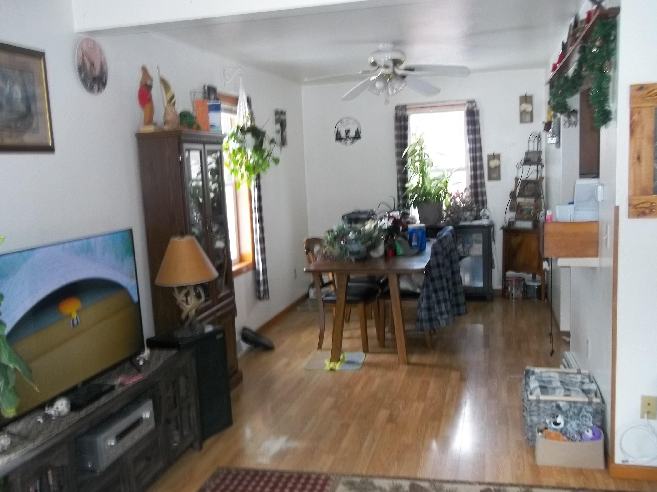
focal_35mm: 34
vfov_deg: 41.8
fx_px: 645
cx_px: 316
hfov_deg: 53.9
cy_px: 258
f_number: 2.9
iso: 250
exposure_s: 1/30
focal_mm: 5.7
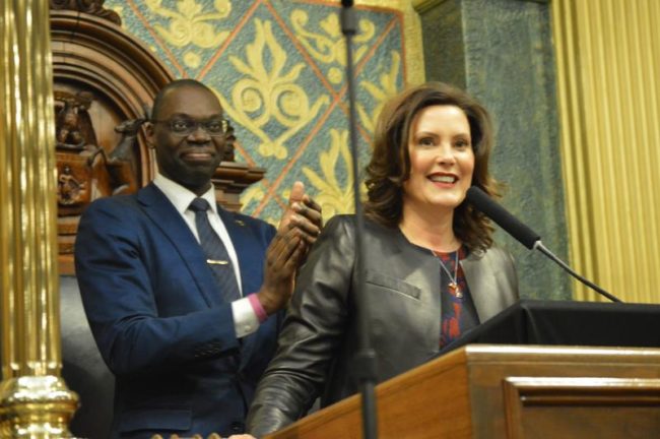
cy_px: 220
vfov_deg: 13.8
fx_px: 1813
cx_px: 330
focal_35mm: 99
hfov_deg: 20.6
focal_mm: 66
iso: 3200
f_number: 4.2
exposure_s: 1/80
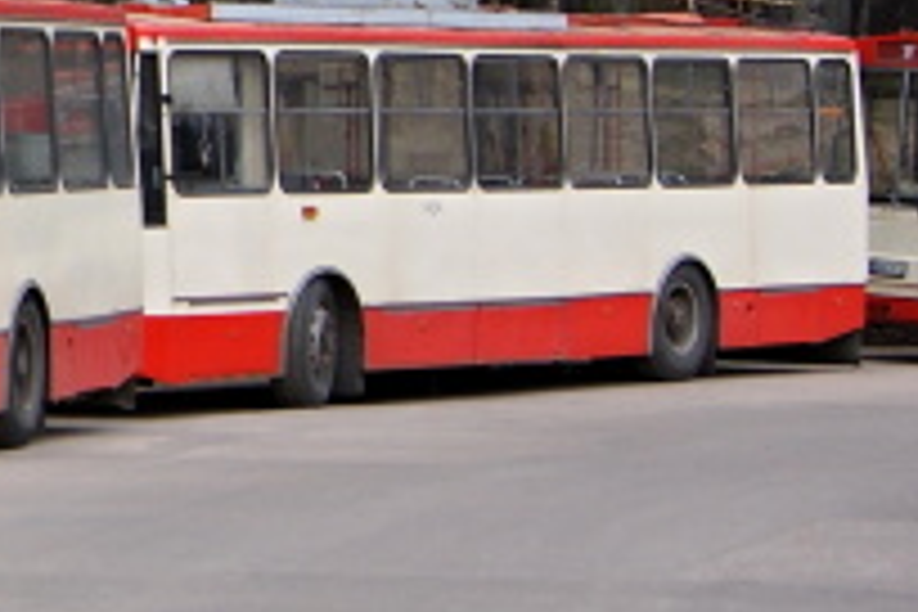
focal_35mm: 211
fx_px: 5380
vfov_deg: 6.5
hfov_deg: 9.1
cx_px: -999
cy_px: -209
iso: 100
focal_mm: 28
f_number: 7.1
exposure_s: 1/60
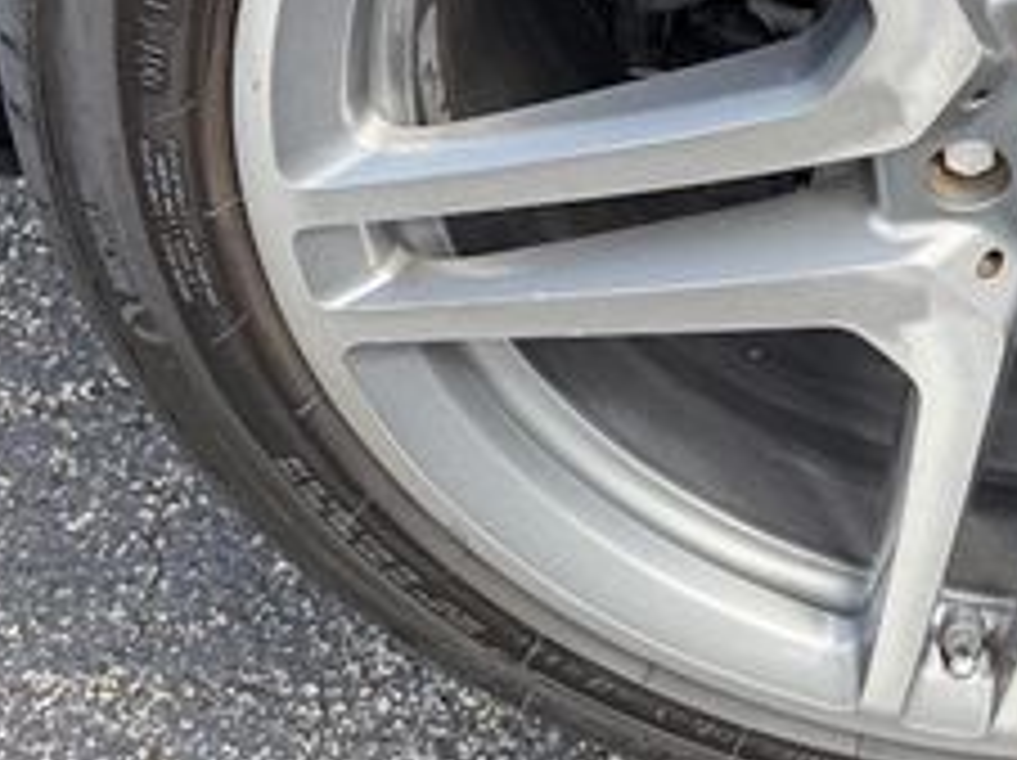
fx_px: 1996
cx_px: 1152
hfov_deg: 26.1
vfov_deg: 20.5
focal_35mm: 68
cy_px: -94
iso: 80
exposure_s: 1/412
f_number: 1.78
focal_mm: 6.76
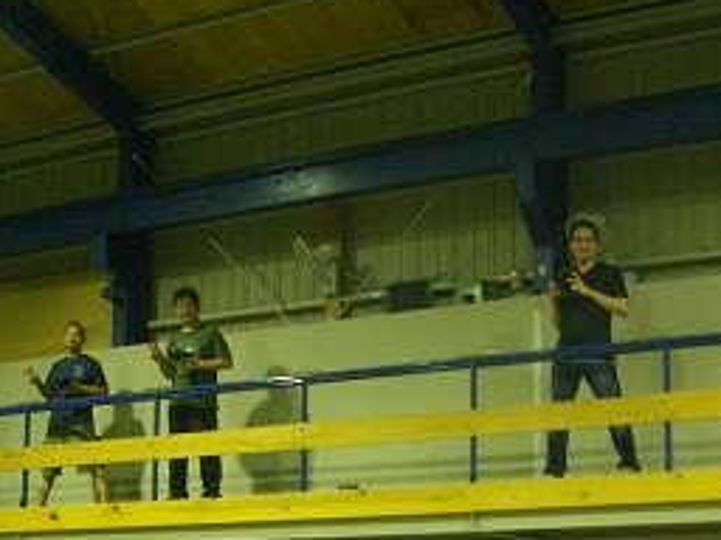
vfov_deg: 20.8
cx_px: 425
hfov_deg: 27.7
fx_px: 1458
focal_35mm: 70
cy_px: 433
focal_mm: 5.8
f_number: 2.6
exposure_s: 1/13
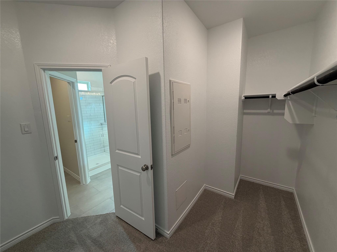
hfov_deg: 102.1
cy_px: 126
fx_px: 136
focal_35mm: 14
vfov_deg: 85.7
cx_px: 168
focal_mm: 2.22
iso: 200
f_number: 2.2
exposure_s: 1/120
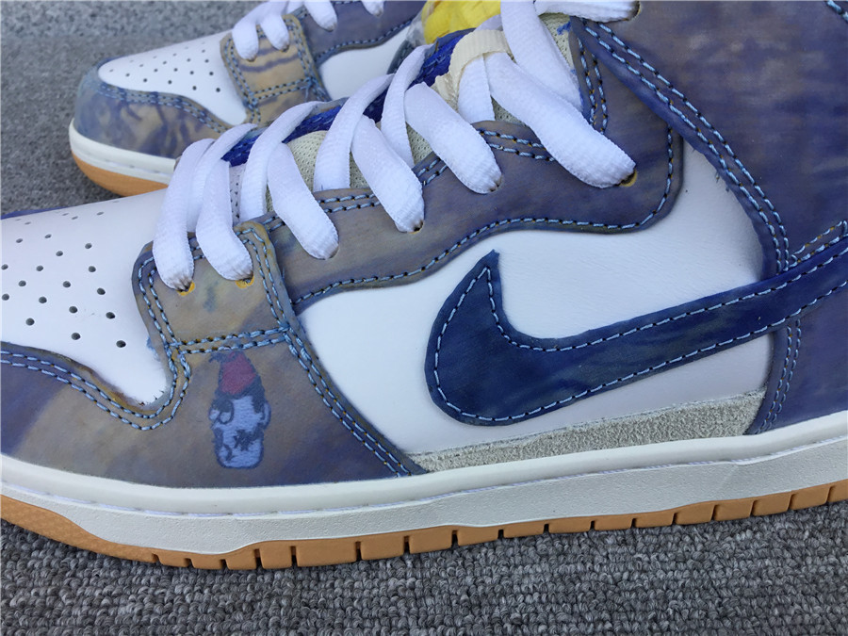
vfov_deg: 45.4
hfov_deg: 58.4
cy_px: 318
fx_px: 759
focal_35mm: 31
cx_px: 424
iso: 25
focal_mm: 3.3
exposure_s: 1/312
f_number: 2.4
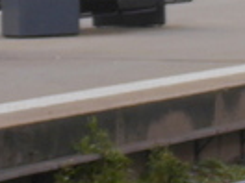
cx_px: 917
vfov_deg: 2.5
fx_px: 4190
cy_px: -70
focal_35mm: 592
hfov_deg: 3.2
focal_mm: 39
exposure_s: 1/125
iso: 160
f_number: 5.6
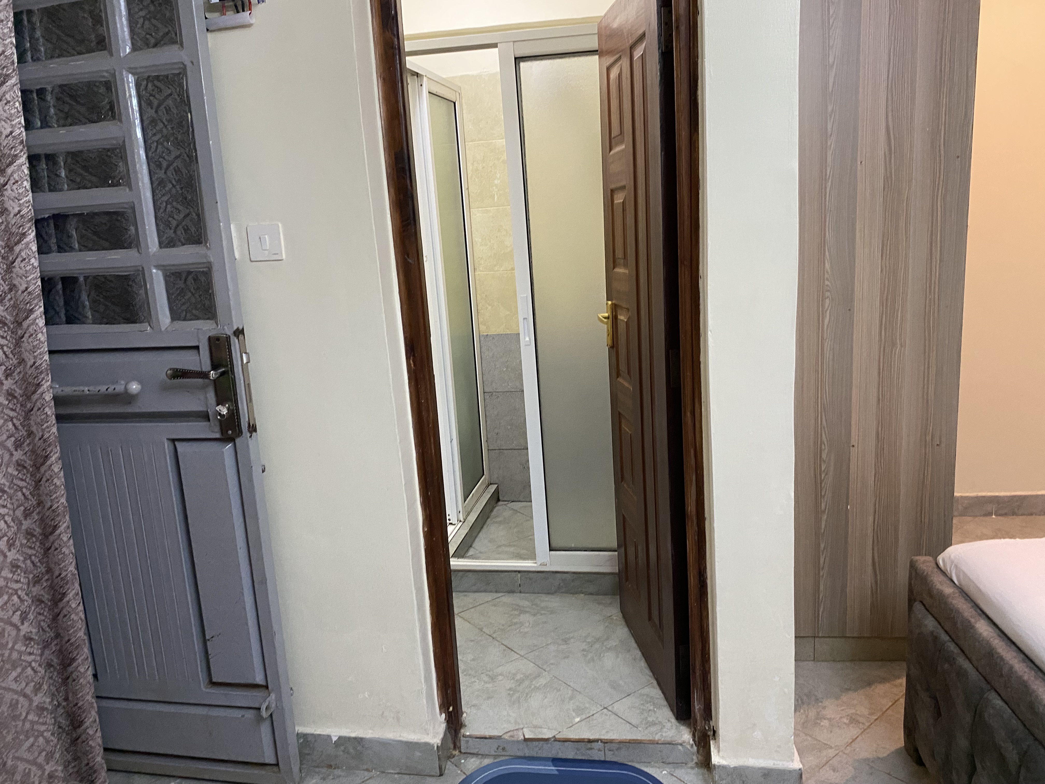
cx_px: 522
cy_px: 392
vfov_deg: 53.1
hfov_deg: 67.3
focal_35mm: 26
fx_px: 785
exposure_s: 1/50
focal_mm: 4.25
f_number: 1.8
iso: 500
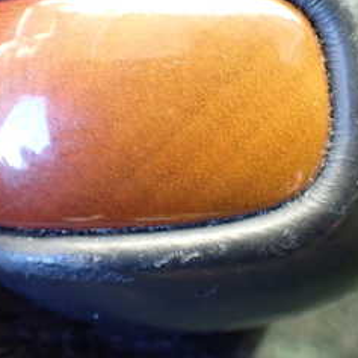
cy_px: 71
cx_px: 189
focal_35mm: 67
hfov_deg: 25.7
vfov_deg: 25.3
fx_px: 784
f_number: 2.3
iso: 800
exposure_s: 1/80
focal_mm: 5.4
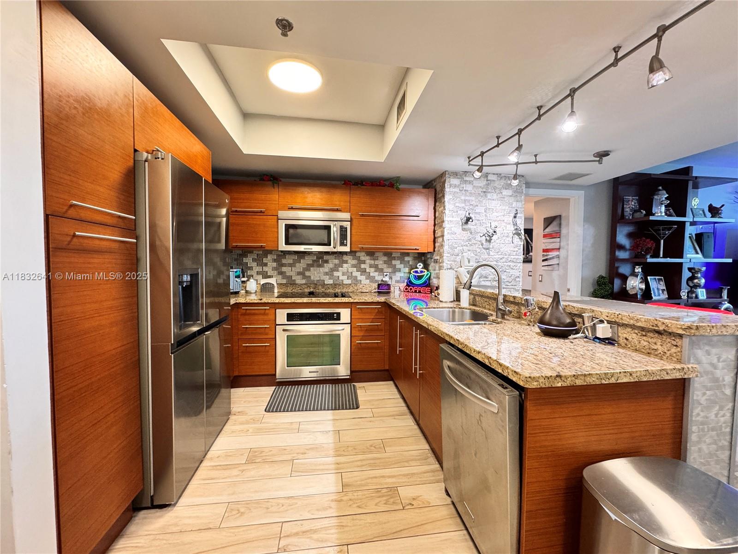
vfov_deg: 85.7
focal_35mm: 14
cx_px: 369
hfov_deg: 102.1
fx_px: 298
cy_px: 277
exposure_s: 1/49
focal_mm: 2.22
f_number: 2.2
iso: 250
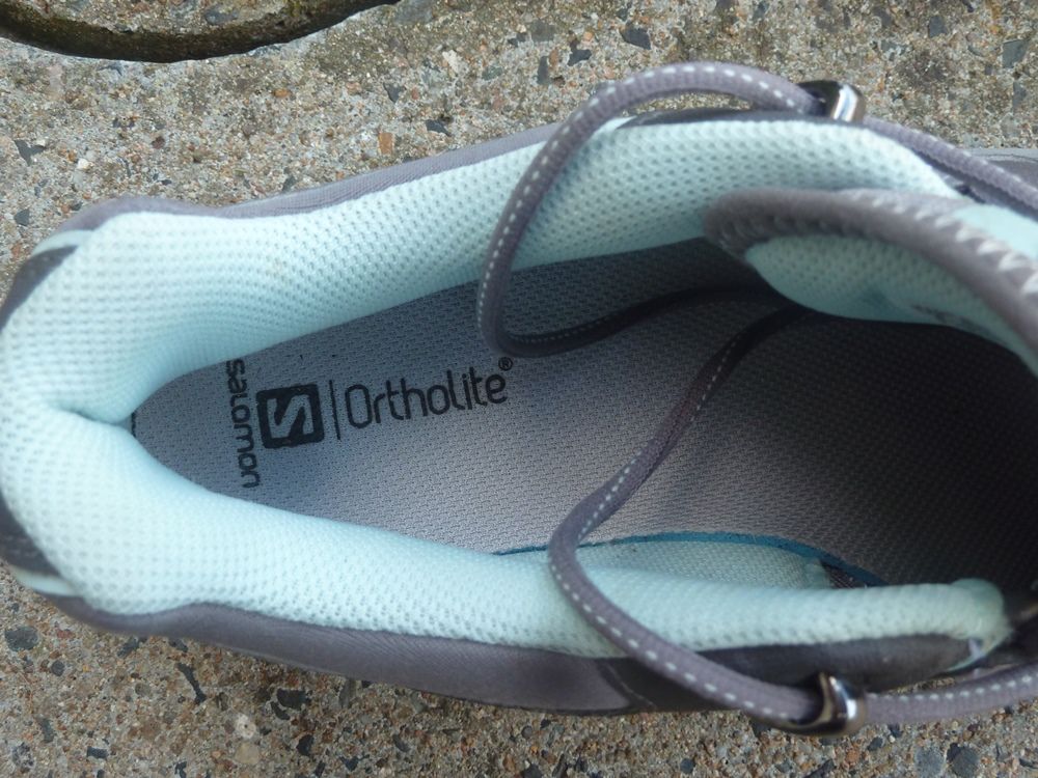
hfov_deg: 46.8
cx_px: 519
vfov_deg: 36.0
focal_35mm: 40
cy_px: 389
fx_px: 1199
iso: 125
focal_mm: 6.5
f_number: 3.6
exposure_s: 1/30
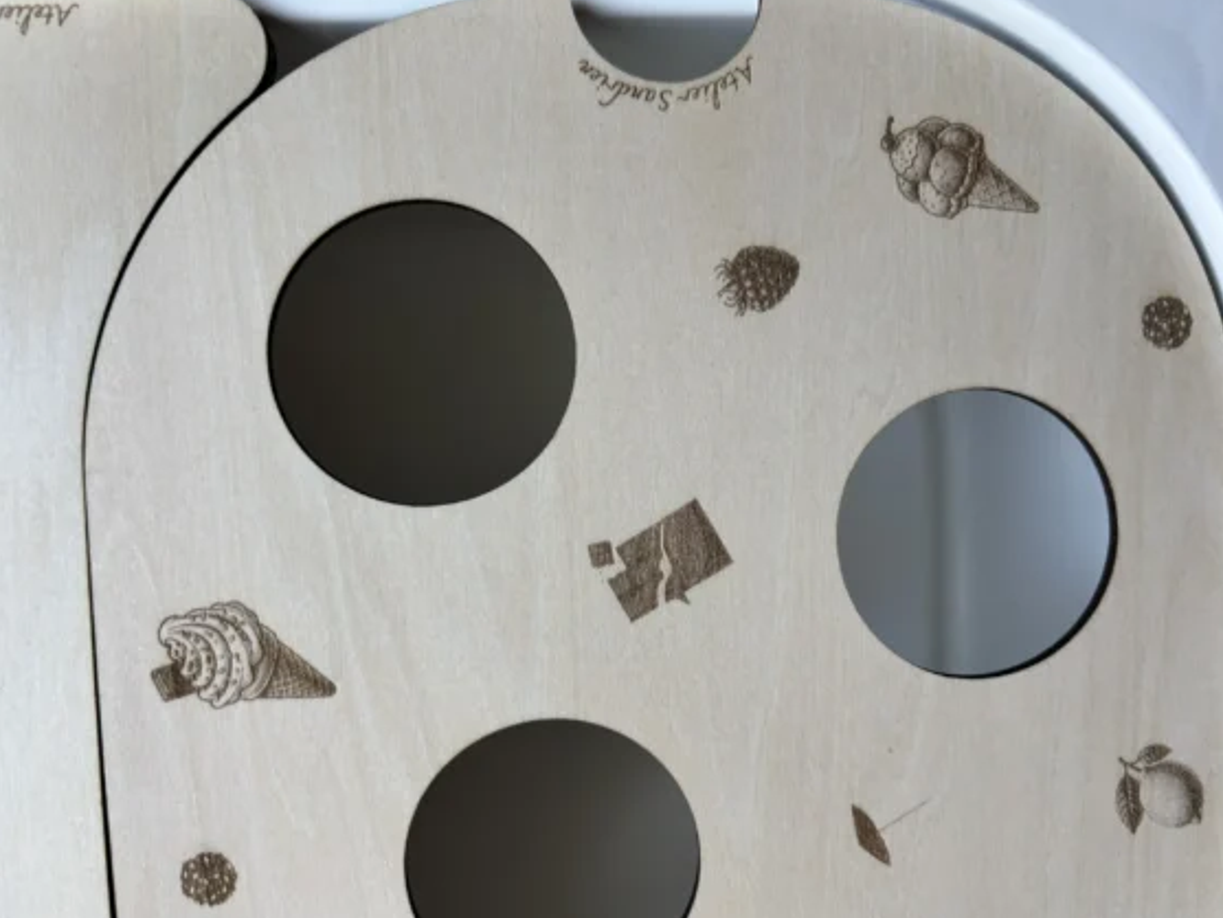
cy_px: 459
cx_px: 621
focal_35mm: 28
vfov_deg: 49.8
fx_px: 989
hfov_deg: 63.4
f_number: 1.6
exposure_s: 1/121
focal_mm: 5.96
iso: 50
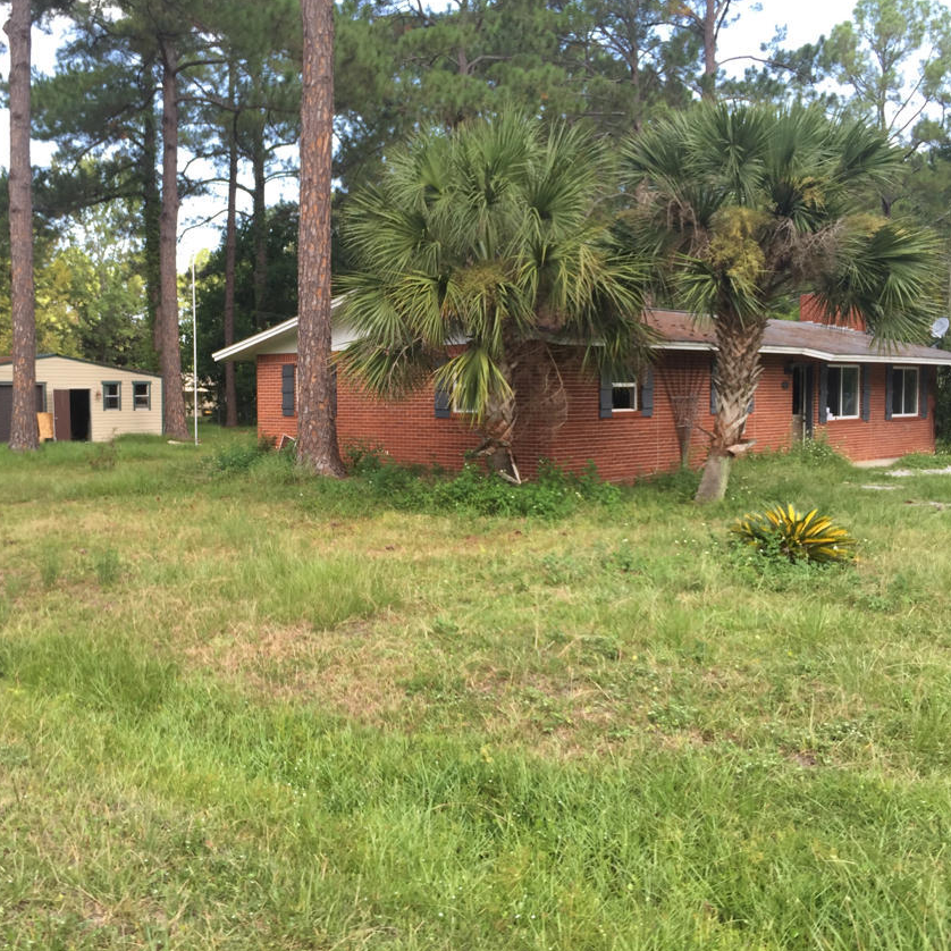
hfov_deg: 46.7
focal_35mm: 35
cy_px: 471
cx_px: 344
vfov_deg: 47.2
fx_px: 1088
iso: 32
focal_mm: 4.15
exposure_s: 1/218
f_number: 2.2
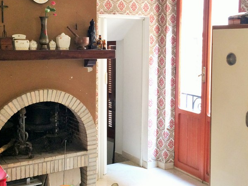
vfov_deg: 28.4
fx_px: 366
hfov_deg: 37.5
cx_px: 119
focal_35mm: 51
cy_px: 67
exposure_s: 1/24
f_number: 2.2
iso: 160
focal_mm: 4.12
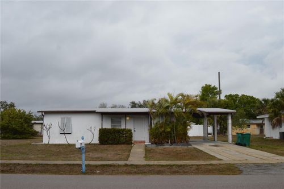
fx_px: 272
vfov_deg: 38.3
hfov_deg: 55.2
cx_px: 142
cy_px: 94
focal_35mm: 34
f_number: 8
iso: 100
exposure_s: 1/250
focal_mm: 23
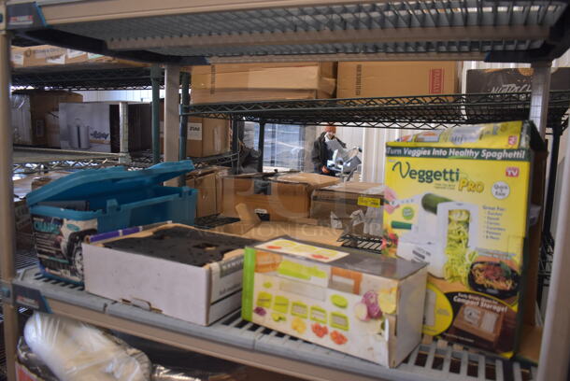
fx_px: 475
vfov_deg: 43.7
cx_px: 285
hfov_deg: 61.9
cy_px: 190
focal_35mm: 30
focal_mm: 20
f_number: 3.5
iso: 1100
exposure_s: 1/125
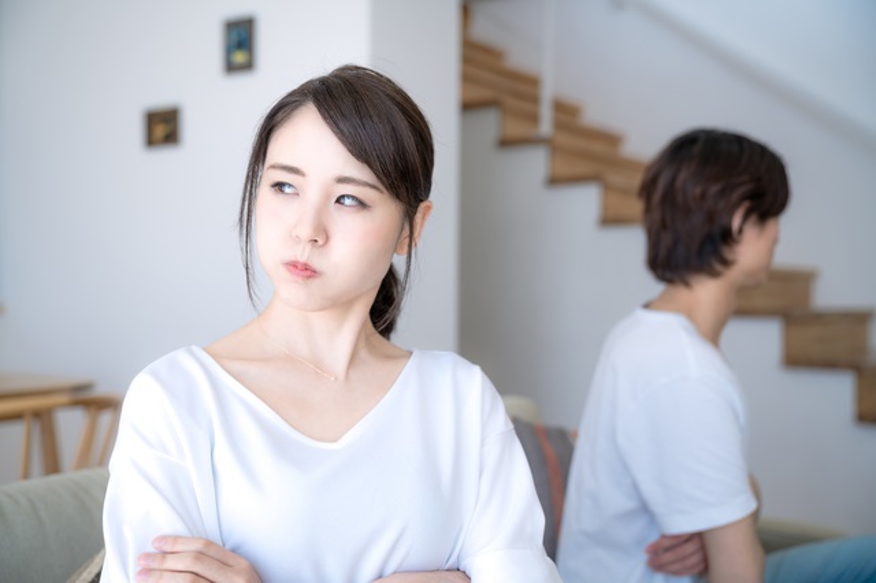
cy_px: 292
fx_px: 1046
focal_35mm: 43
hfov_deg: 45.5
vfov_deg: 31.2
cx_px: 438
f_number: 2.8
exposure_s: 1/125
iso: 100
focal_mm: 43
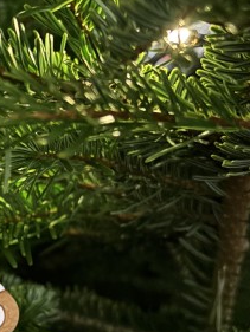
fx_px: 712
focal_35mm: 74
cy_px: 195
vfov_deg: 26.3
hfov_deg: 19.0
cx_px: -38
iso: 1250
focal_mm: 5.96
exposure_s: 1/9
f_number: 1.6
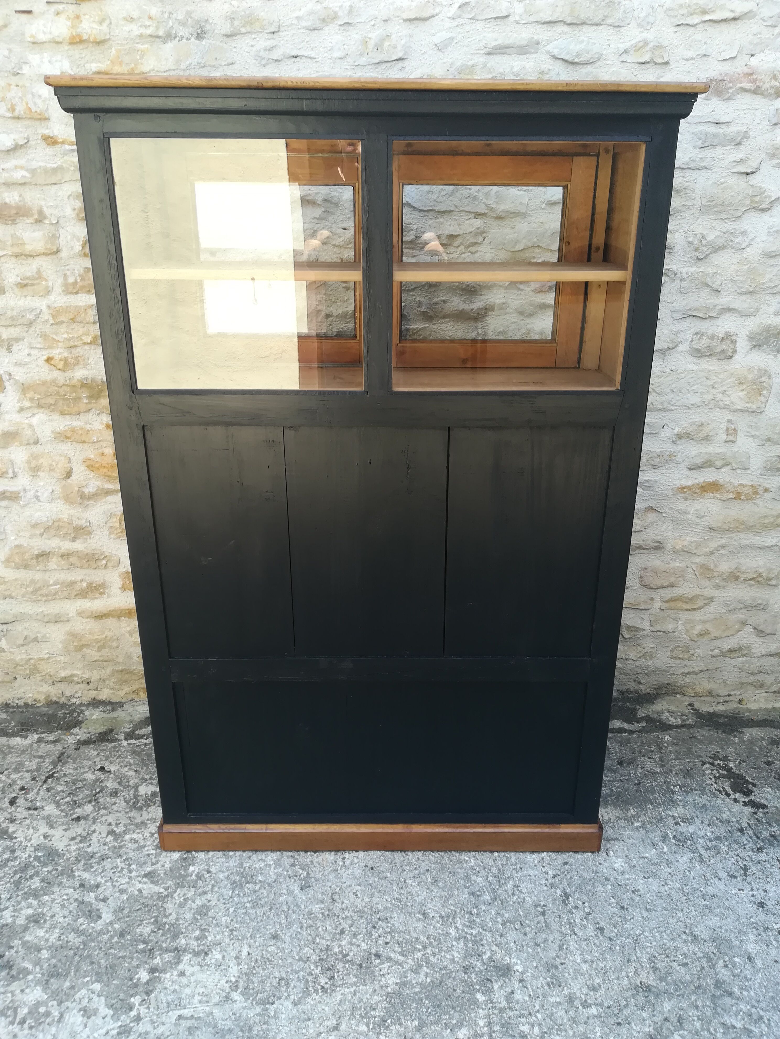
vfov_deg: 67.3
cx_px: 390
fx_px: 781
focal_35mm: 26
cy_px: 520
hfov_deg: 53.1
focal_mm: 3.83
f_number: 2.2
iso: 50
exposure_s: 1/111
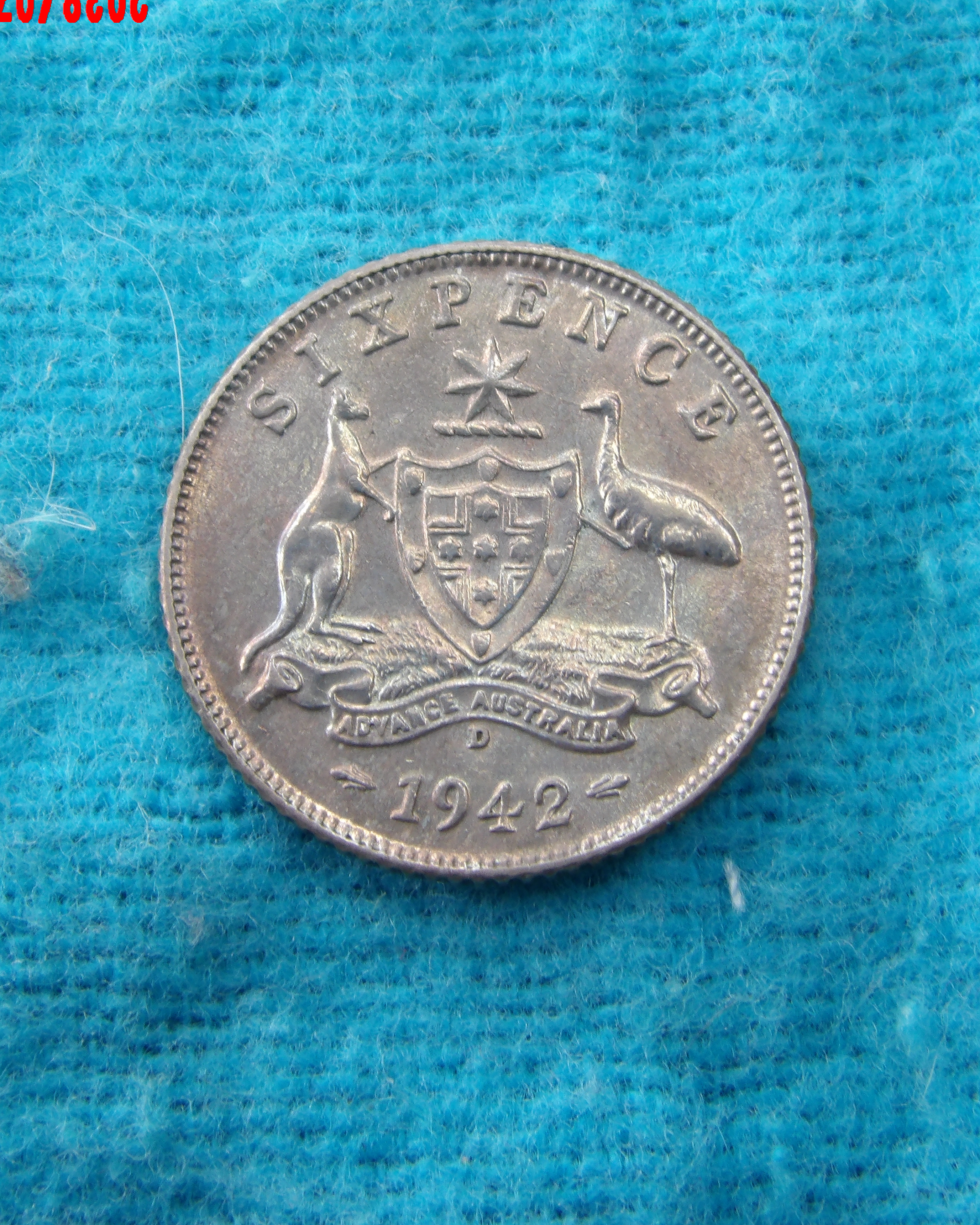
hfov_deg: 20.4
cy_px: 535
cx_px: 520
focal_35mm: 75
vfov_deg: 25.4
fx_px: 2719
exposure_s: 1/30
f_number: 5.3
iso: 145
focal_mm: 9.2
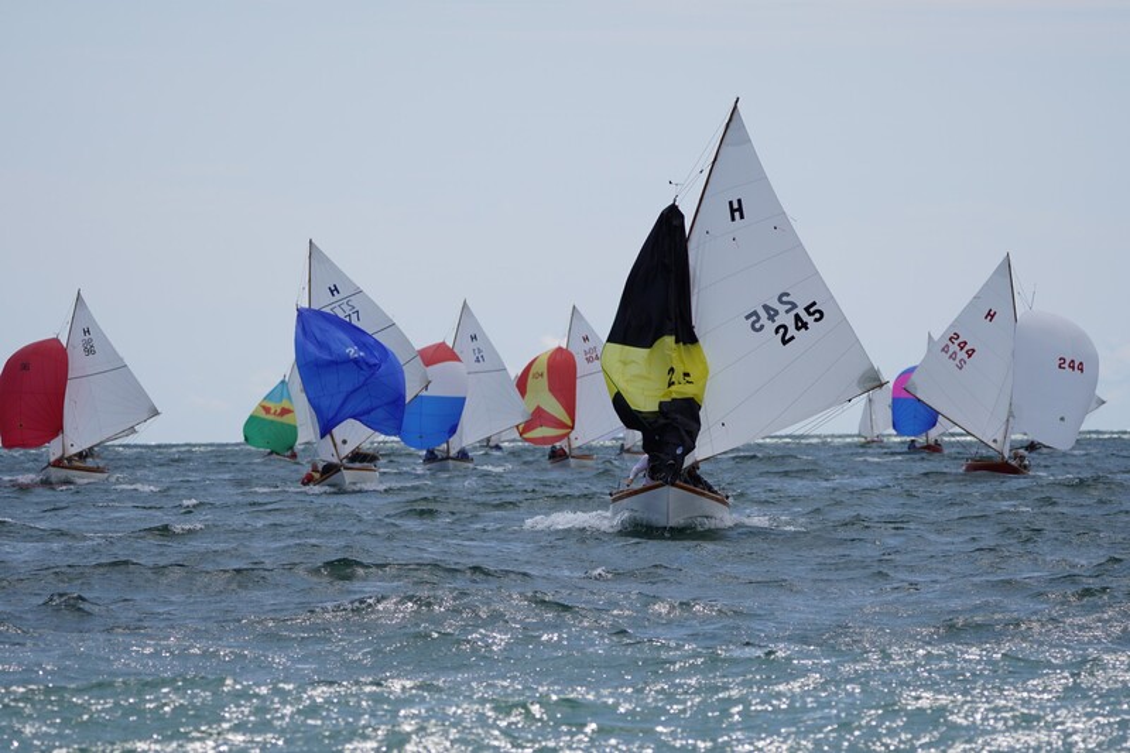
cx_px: 565
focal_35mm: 252
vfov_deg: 5.5
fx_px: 7908
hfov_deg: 8.2
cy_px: 376
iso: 125
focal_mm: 168
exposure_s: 1/1250
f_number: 5
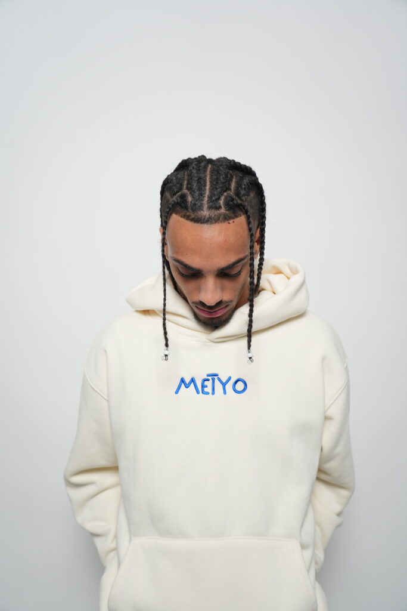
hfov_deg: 38.9
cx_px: 204
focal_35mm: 34
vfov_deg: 55.8
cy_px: 306
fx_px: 576
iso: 640
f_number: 4
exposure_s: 1/200
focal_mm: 34
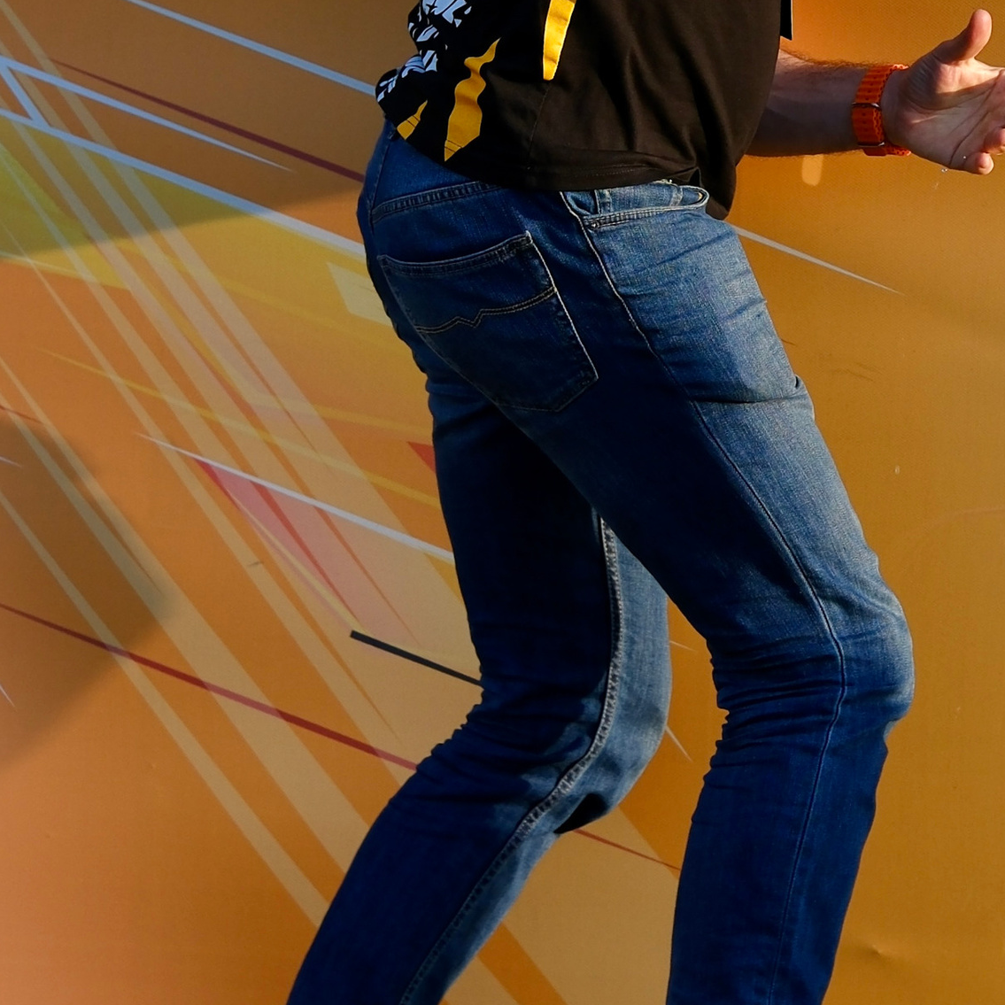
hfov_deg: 5.4
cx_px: 987
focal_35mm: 325
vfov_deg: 5.4
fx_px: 10675
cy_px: 168
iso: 160
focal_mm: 75
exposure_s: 1/3200
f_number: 2
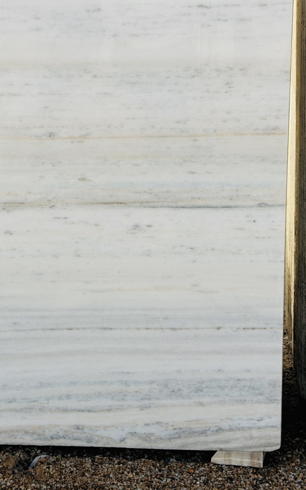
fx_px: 1161
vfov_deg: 23.8
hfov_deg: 14.9
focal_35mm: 87
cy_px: 188
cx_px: 46
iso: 64
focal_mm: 6.76
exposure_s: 1/5587
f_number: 1.78
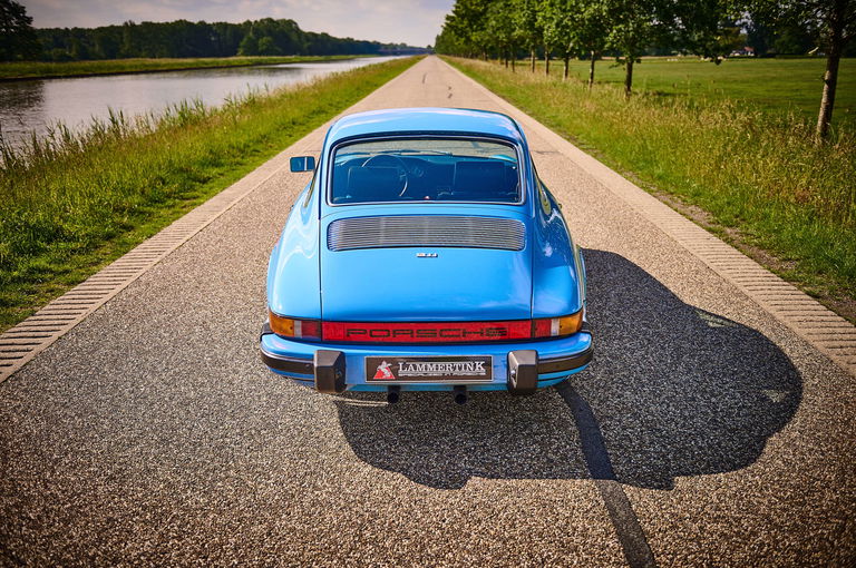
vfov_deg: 38.8
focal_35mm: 34
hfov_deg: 55.9
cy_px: 284
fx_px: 807
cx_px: 428
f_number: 2.8
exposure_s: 1/3200
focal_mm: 34
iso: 160
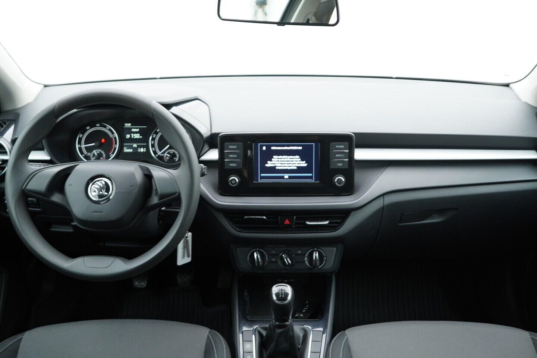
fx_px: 537
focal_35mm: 36
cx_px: 268
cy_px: 179
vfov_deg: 36.9
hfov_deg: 53.1
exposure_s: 1/40
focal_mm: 24
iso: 250
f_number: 2.8
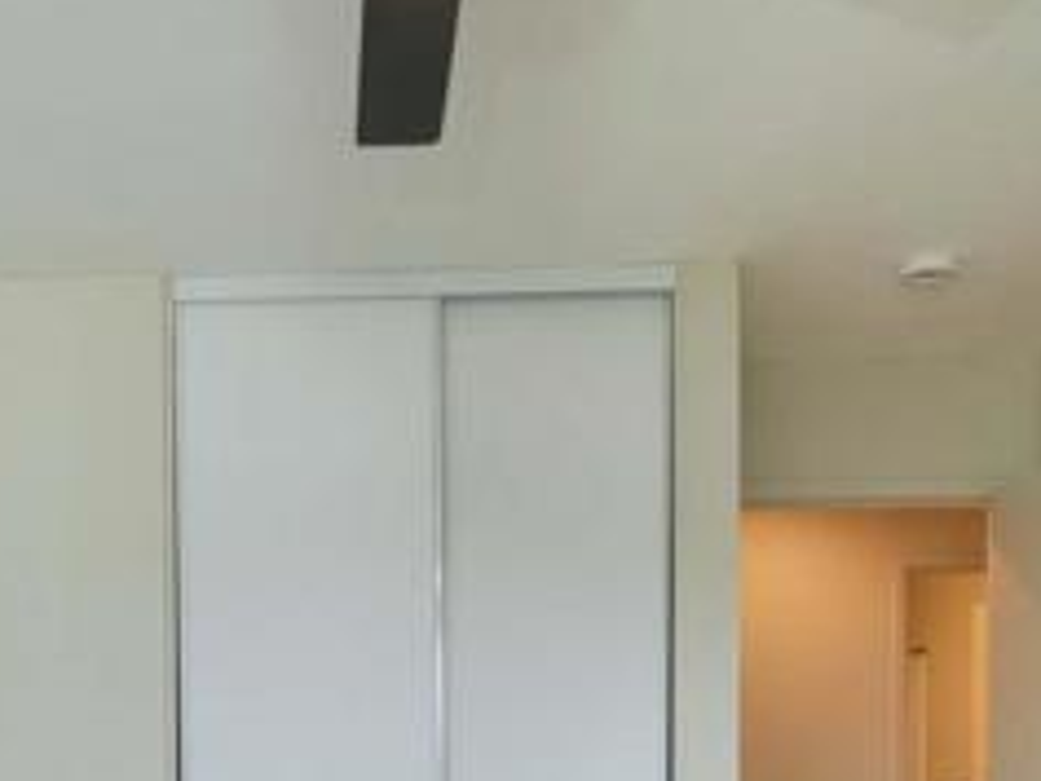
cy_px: 830
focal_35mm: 38
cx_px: 441
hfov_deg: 48.8
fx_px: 1143
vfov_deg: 33.5
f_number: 5
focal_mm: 7
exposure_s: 1/160
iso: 800
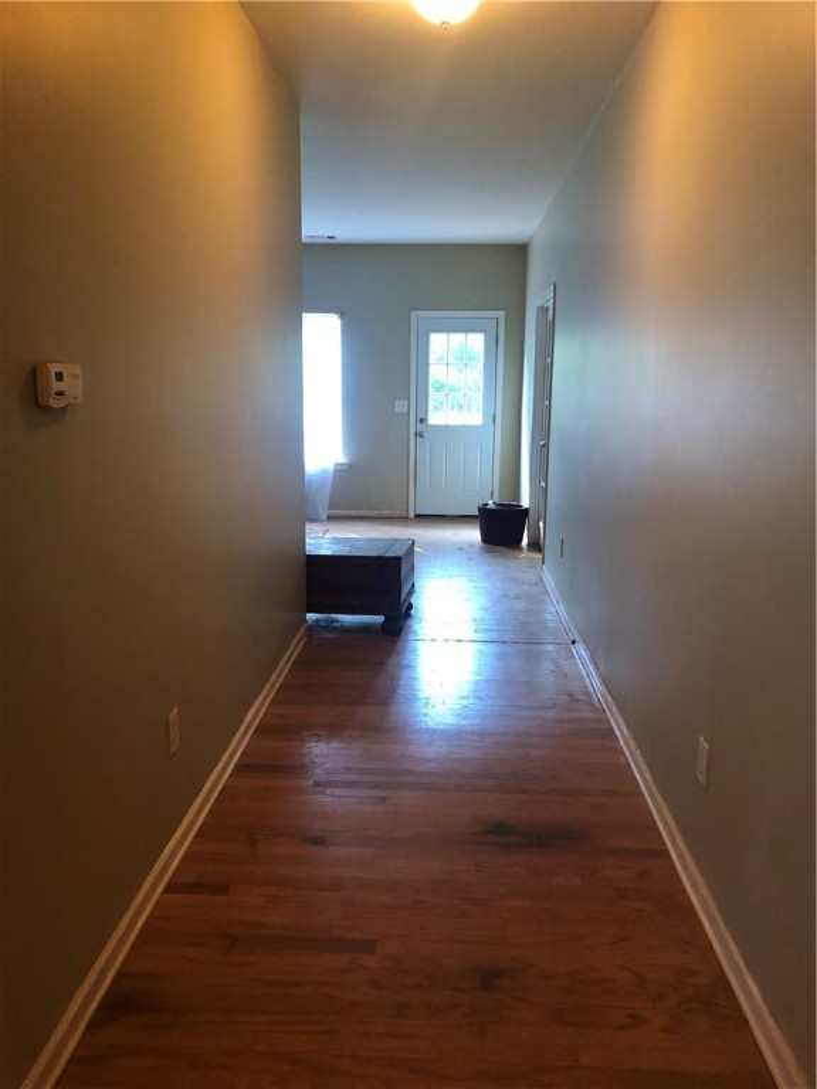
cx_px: 408
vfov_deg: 63.4
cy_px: 544
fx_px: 881
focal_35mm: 28
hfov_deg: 49.7
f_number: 1.8
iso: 80
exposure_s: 1/15
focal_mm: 3.99
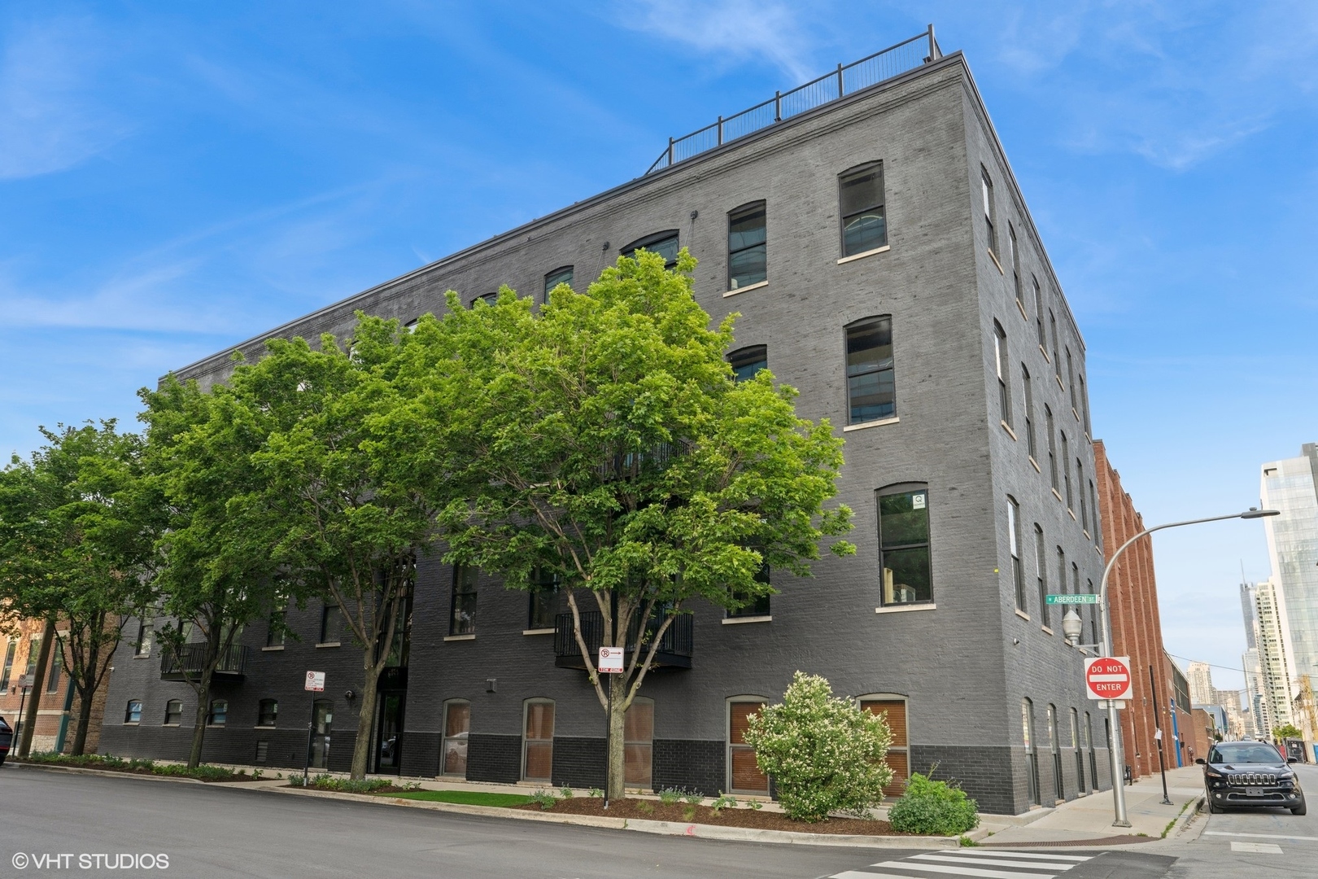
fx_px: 805
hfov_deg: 78.6
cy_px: 440
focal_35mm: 22
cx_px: 659
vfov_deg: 57.2
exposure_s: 1/160
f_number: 8
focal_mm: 22
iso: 320
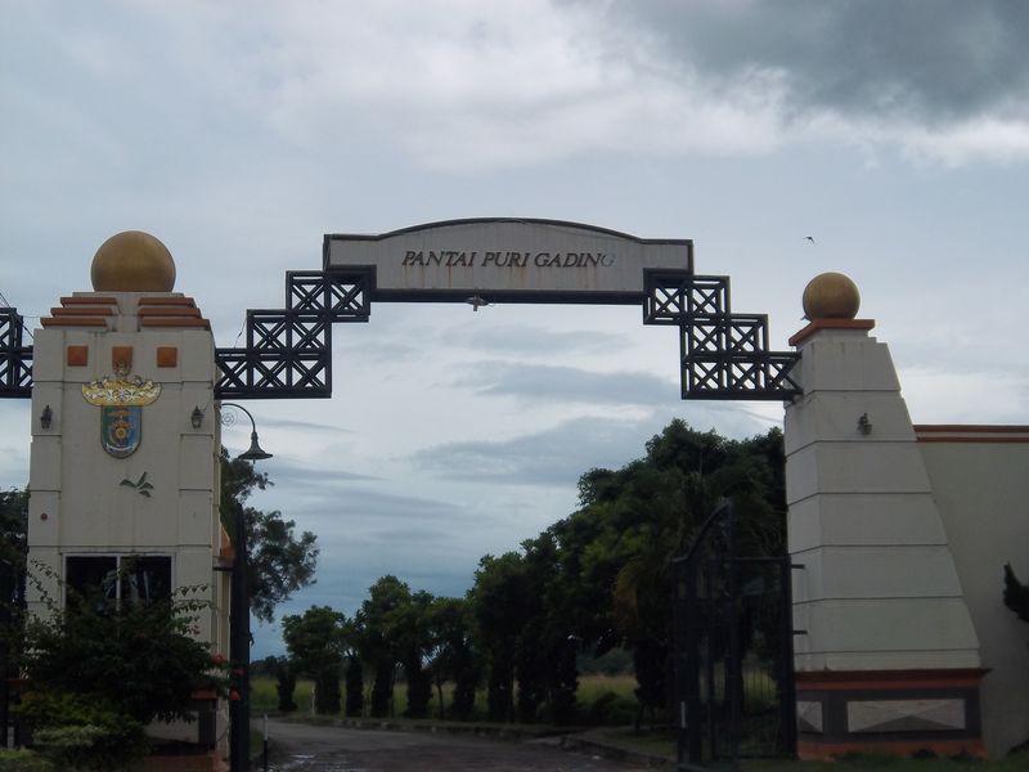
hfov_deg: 33.2
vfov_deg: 25.2
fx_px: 1724
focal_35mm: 58
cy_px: 386
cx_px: 514
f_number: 5.34
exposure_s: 1/640
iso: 64
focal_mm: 10.42
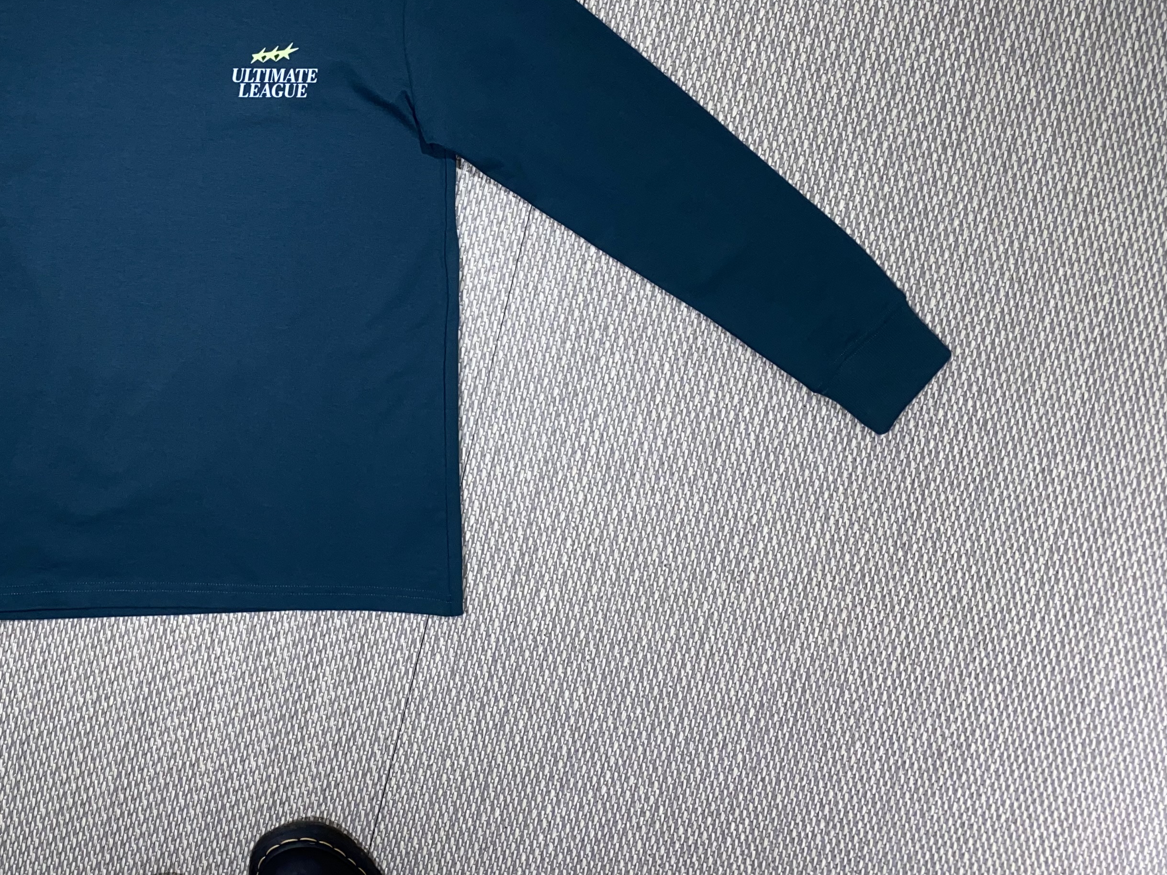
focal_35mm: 43
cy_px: 219
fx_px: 1450
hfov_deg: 41.8
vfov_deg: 32.9
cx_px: 222
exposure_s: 1/197
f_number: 1.8
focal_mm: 4.25
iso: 32
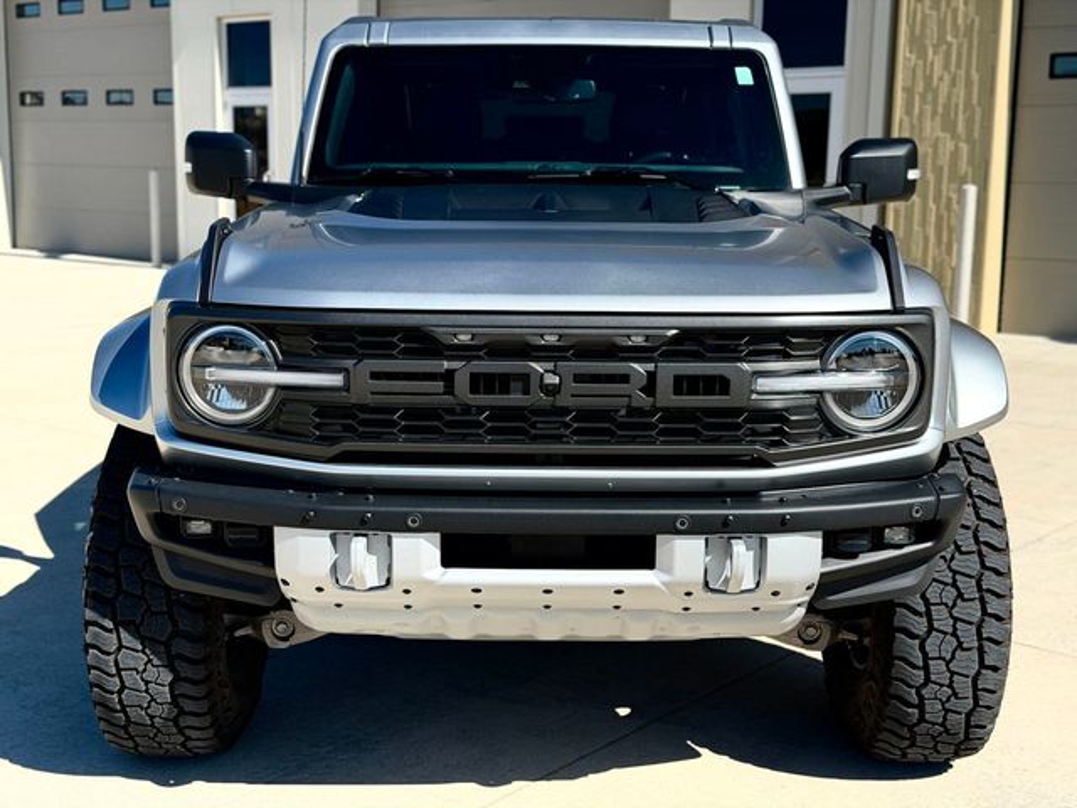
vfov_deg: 30.3
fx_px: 1493
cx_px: 538
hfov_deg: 39.7
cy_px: 404
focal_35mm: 48
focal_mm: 6.76
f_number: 1.78
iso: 80
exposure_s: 1/4098
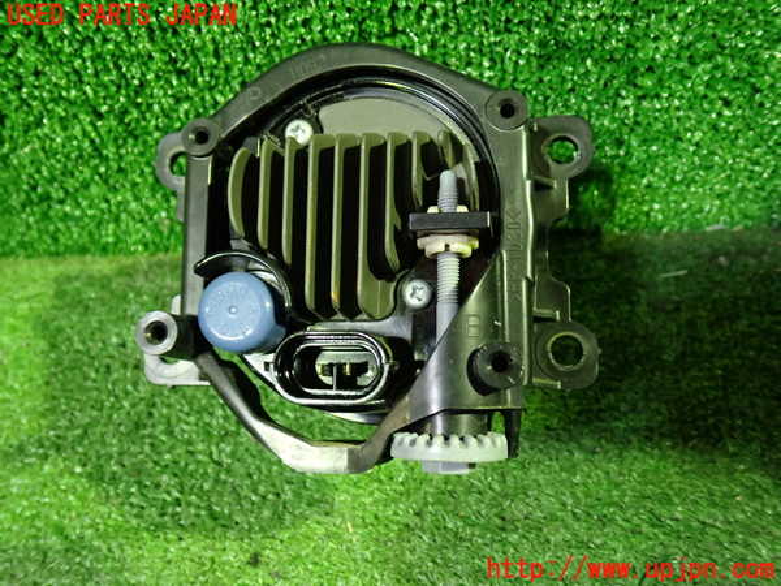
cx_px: 390
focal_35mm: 30
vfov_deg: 46.8
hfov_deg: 60.0
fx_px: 677
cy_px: 293
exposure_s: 1/25
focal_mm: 5.4
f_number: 2.3
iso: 800
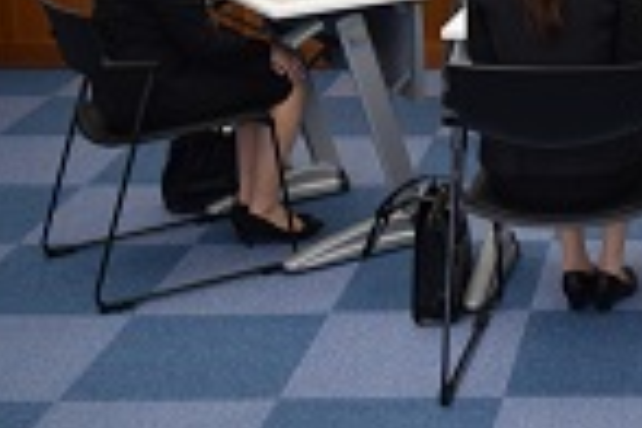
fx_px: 1748
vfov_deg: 13.8
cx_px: 756
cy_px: 13
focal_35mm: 98
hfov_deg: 19.7
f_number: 4
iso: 500
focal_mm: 24
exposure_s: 1/60
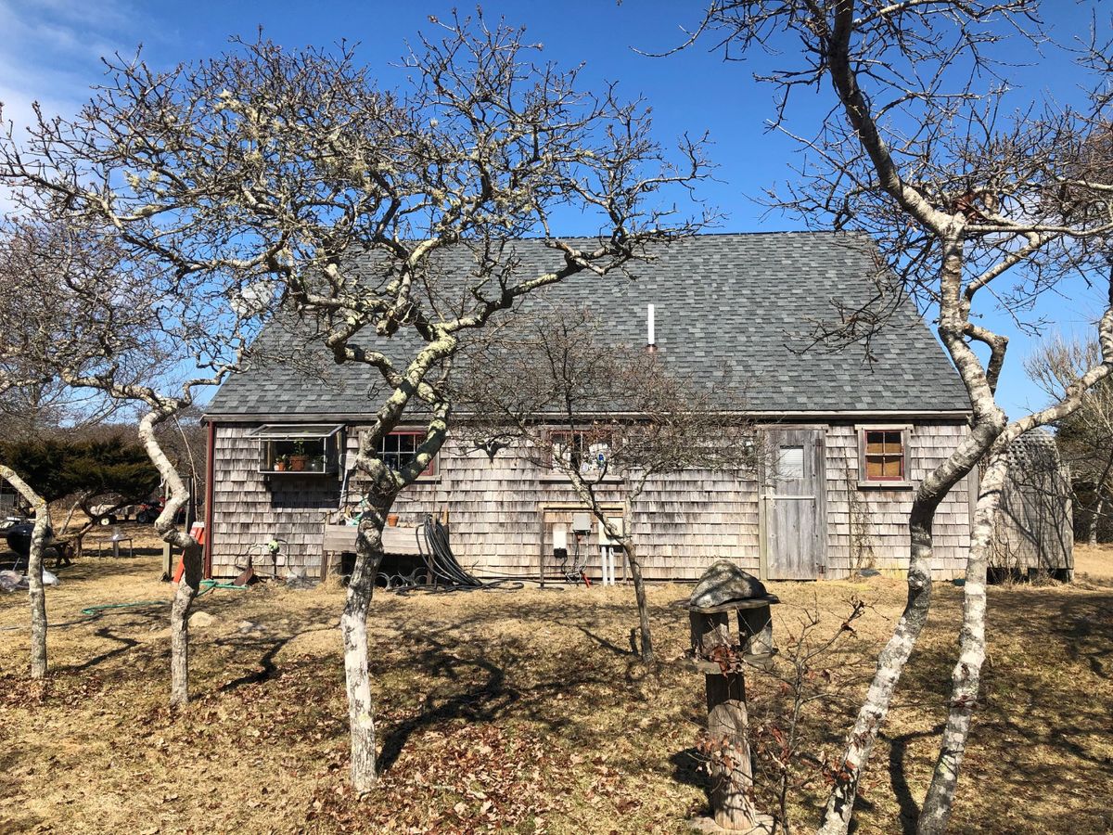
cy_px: 418
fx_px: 900
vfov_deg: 49.7
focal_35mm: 28
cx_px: 556
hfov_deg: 63.4
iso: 20
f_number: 1.8
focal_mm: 4
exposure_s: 1/2000
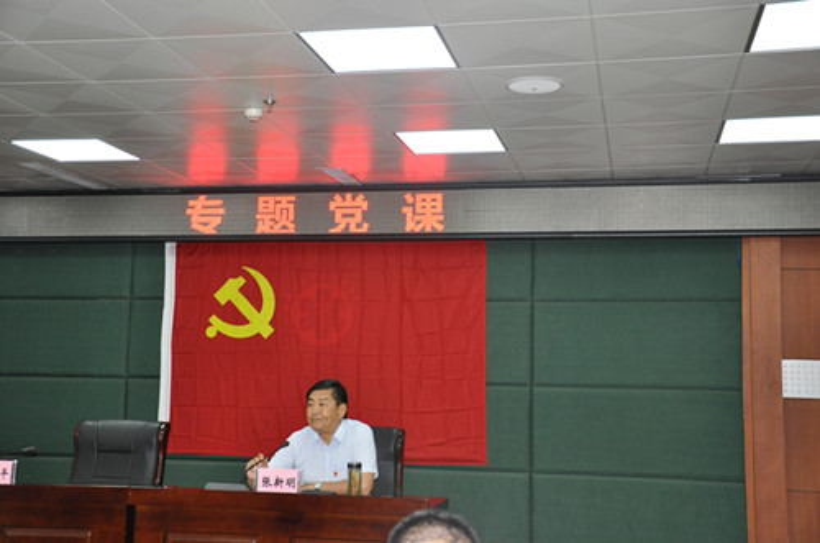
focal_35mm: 48
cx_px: 410
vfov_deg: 27.9
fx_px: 1091
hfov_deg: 41.2
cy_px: 272
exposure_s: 1/60
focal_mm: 32
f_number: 4.2
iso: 800
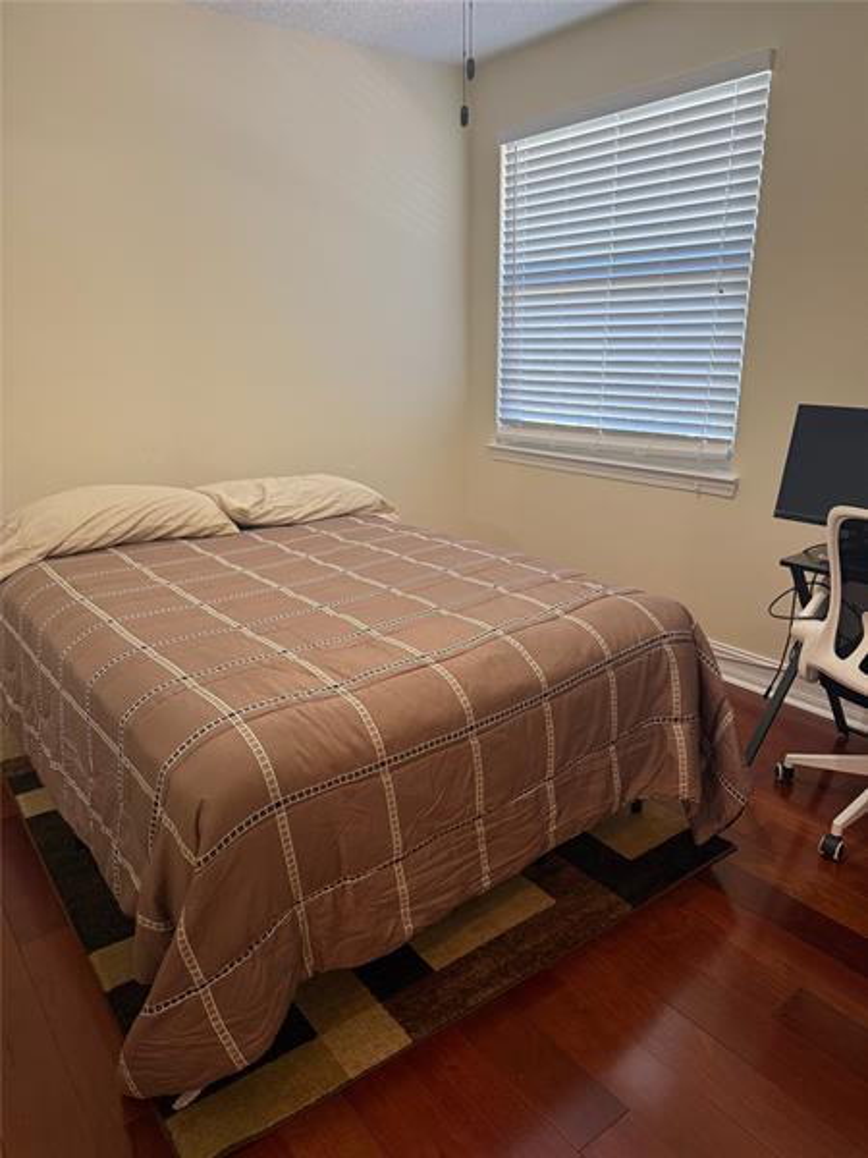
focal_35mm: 24
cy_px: 579
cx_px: 434
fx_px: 802
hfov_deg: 56.8
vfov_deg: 71.6
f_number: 1.78
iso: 200
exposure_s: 1/60
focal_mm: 6.76
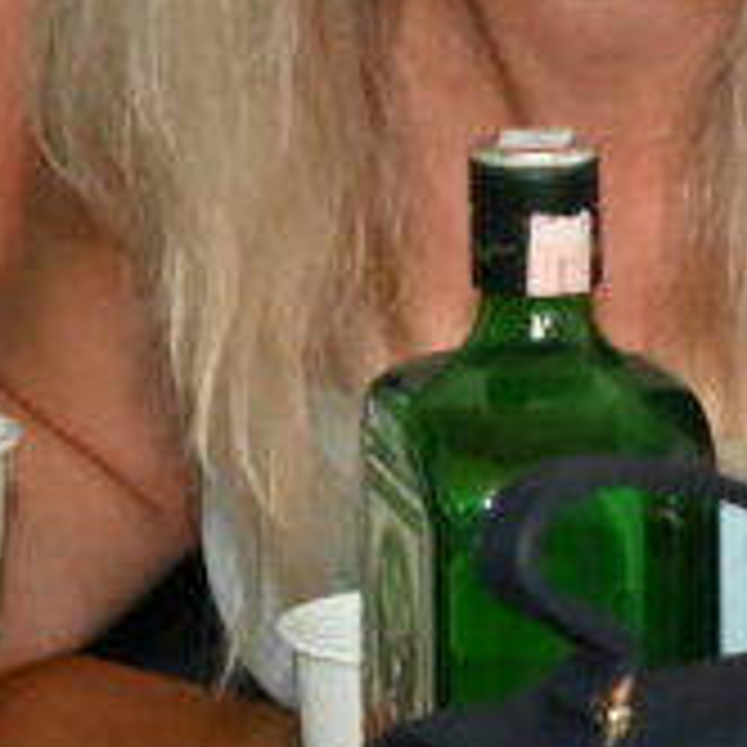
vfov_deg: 4.8
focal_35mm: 362
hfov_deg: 4.7
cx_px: 1620
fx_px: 8838
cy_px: 74
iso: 22800
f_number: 6
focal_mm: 69
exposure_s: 1/80
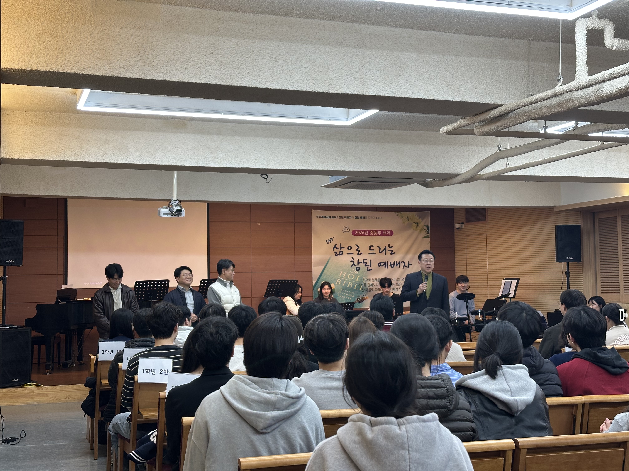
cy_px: 236
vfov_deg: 30.3
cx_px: 314
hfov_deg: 39.7
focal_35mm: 48
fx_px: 872
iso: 50
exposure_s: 1/60
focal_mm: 6.86
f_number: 1.78
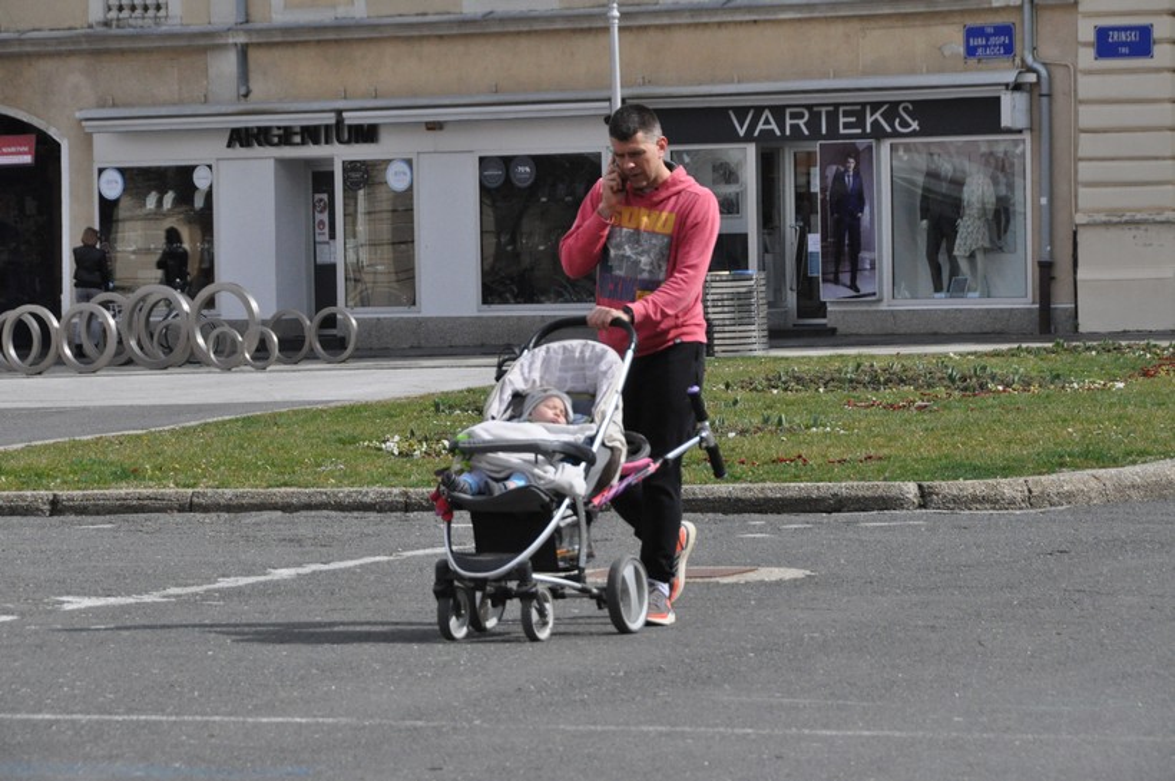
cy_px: 390
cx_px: 588
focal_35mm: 202
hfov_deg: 10.2
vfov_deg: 6.8
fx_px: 6603
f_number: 10
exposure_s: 1/4000
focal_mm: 135
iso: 1600
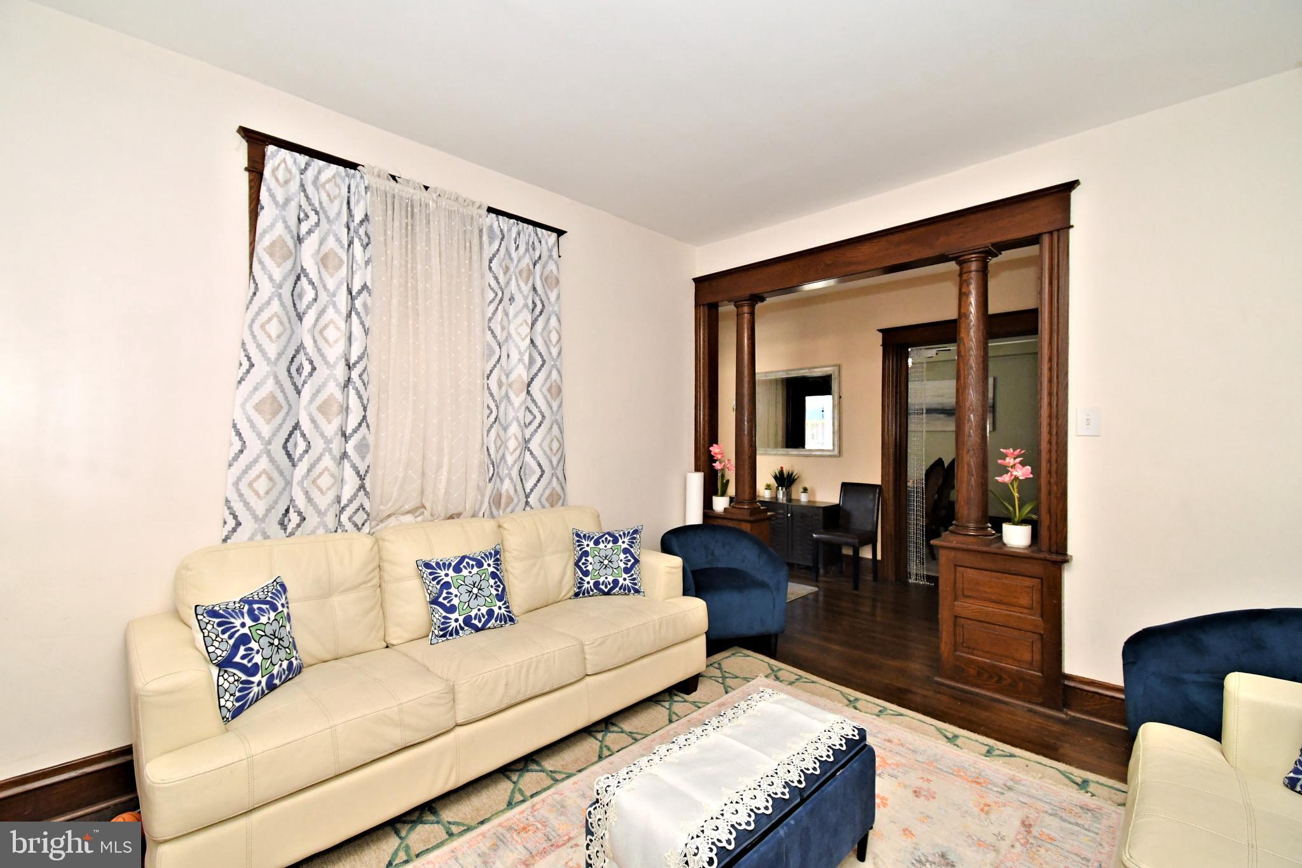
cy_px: 434
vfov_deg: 77.3
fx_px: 542
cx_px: 651
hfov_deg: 100.4
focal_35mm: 15
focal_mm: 10
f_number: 6.3
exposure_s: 1/250
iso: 2500
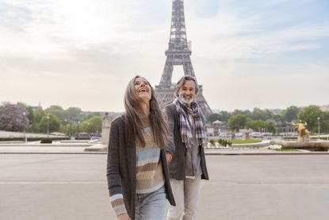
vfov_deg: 33.7
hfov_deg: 48.8
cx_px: 164
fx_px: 363
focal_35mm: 40
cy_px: 110
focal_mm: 39.7
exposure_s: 1/640
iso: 250
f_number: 4.5
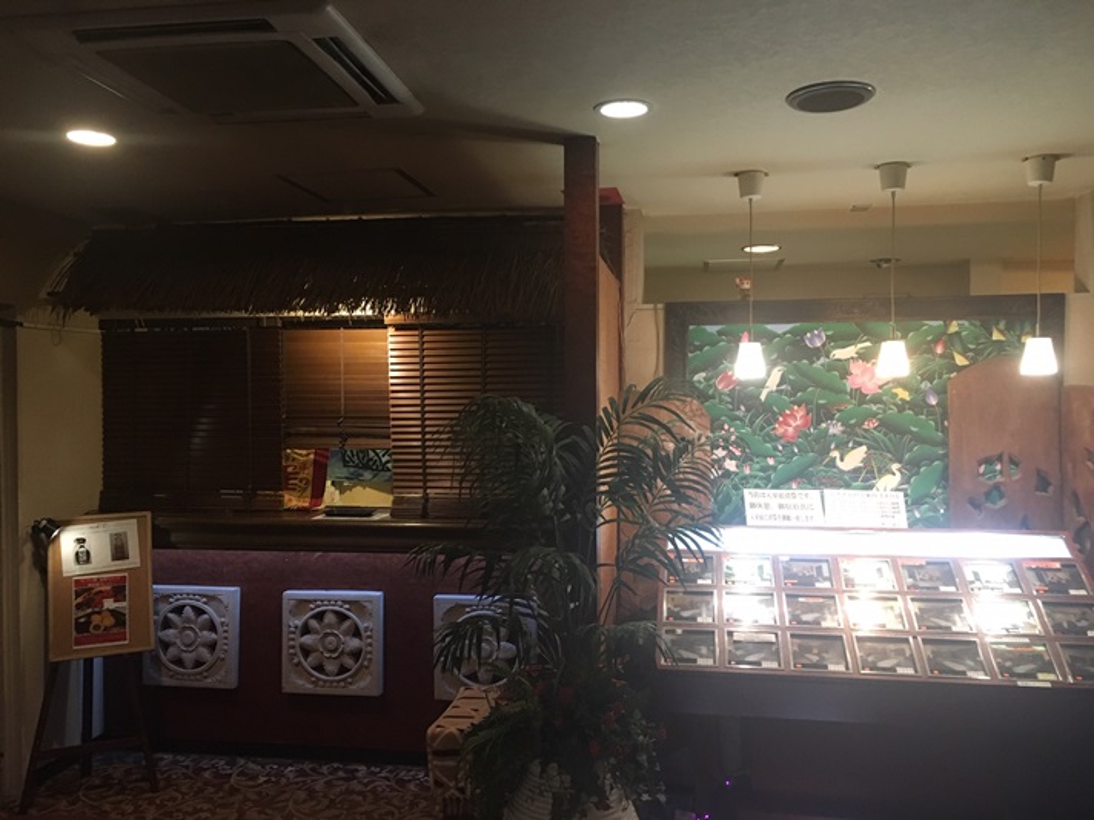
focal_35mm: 29
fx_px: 917
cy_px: 410
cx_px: 547
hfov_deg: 61.7
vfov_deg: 48.2
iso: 200
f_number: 2.2
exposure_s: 1/15
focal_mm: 4.15
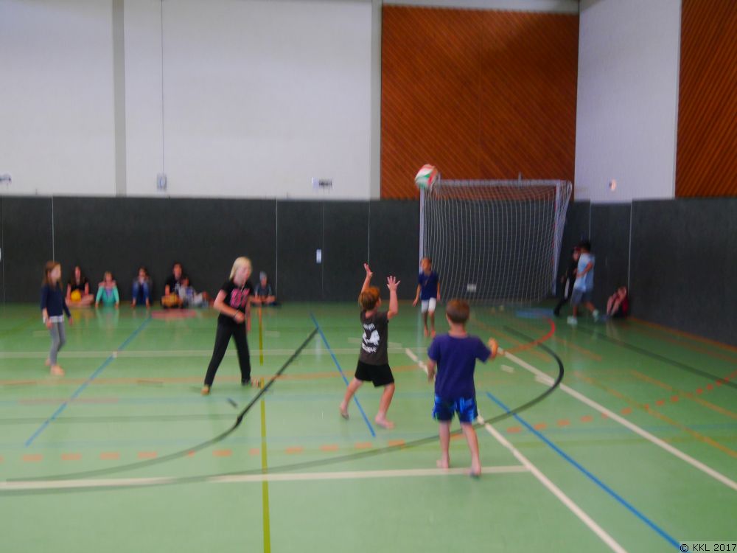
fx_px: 809
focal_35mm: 38
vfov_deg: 37.7
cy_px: 276
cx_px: 368
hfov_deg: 49.0
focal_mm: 19
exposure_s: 1/60
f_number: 3.8
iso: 1000
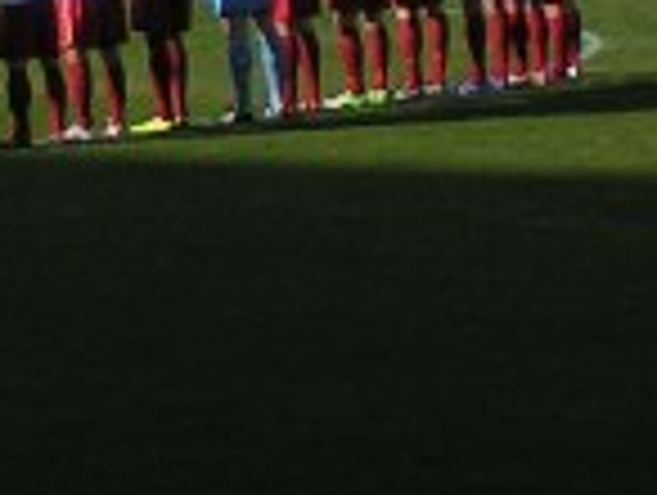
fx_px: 10304
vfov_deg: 2.7
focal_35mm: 542
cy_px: -788
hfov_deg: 3.6
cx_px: -562
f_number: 3.5
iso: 50
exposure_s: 1/1000
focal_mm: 15.2
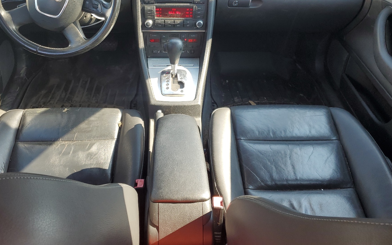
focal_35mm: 32
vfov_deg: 38.9
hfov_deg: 59.5
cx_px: 172
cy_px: 81
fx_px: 342
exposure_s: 1/213
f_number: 1.5
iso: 50
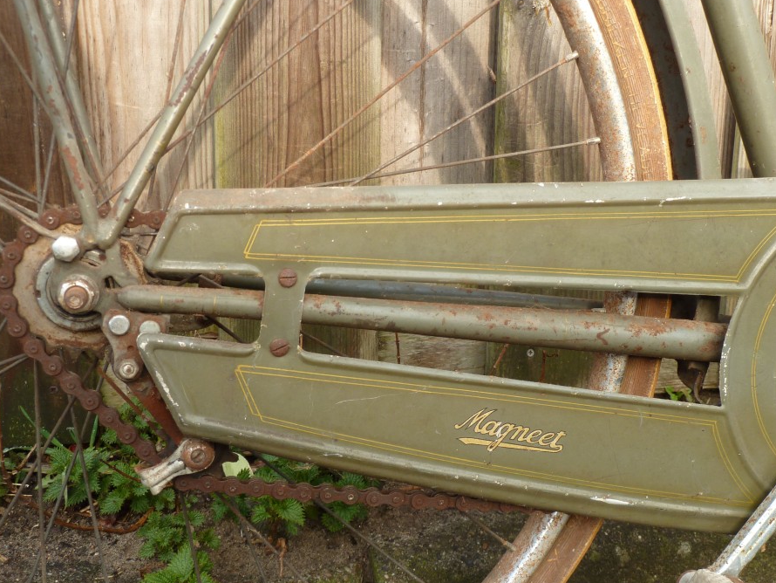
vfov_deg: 31.5
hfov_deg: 41.2
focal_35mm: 46
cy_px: 308
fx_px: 1031
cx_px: 423
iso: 80
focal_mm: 6.5
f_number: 3.6
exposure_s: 1/50
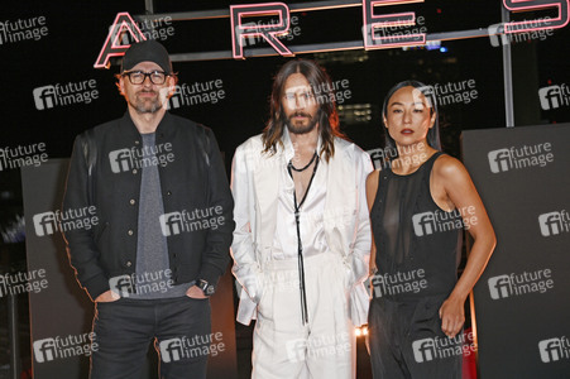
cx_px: 285
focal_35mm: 90
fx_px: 1424
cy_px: 190
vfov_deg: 15.2
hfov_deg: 22.6
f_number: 5.6
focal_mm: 90
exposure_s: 1/125
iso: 640
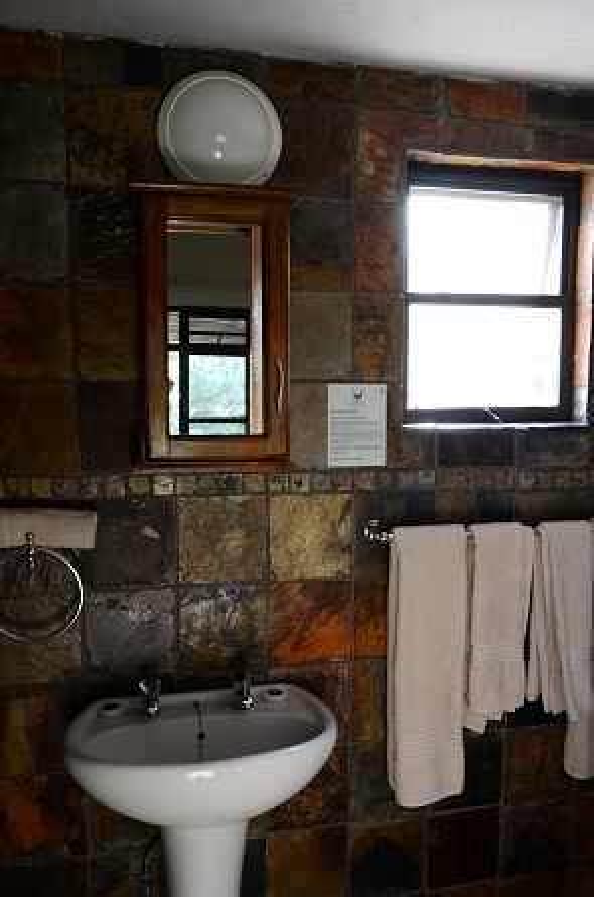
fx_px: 708
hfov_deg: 45.5
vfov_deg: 64.6
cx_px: 297
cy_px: 448
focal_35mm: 28
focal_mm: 19
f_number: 8
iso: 400
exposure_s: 1/8
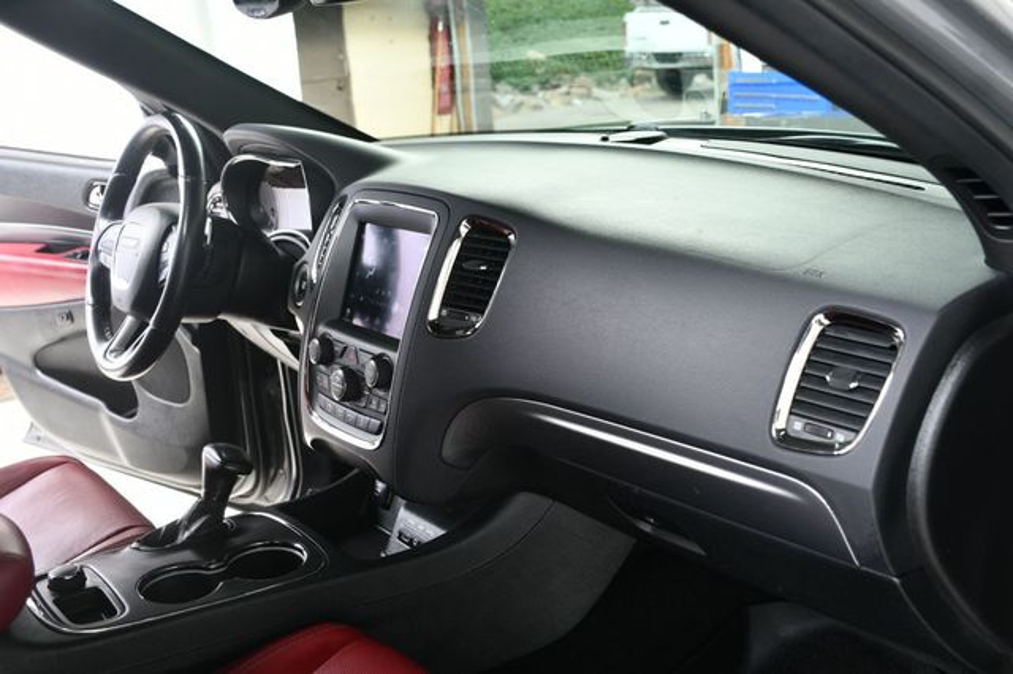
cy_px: 337
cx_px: 506
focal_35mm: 39
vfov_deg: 34.2
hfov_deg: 49.6
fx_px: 1097
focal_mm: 26
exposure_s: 1/160
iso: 100
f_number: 4.5
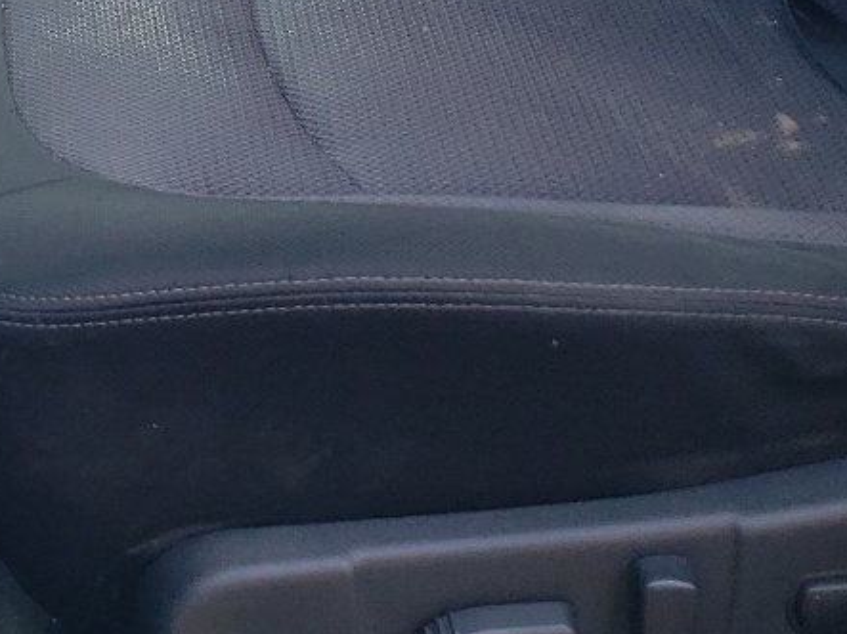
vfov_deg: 14.4
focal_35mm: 94
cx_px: 33
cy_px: -374
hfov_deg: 20.3
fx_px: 2299
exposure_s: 1/208
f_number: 1.5
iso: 50
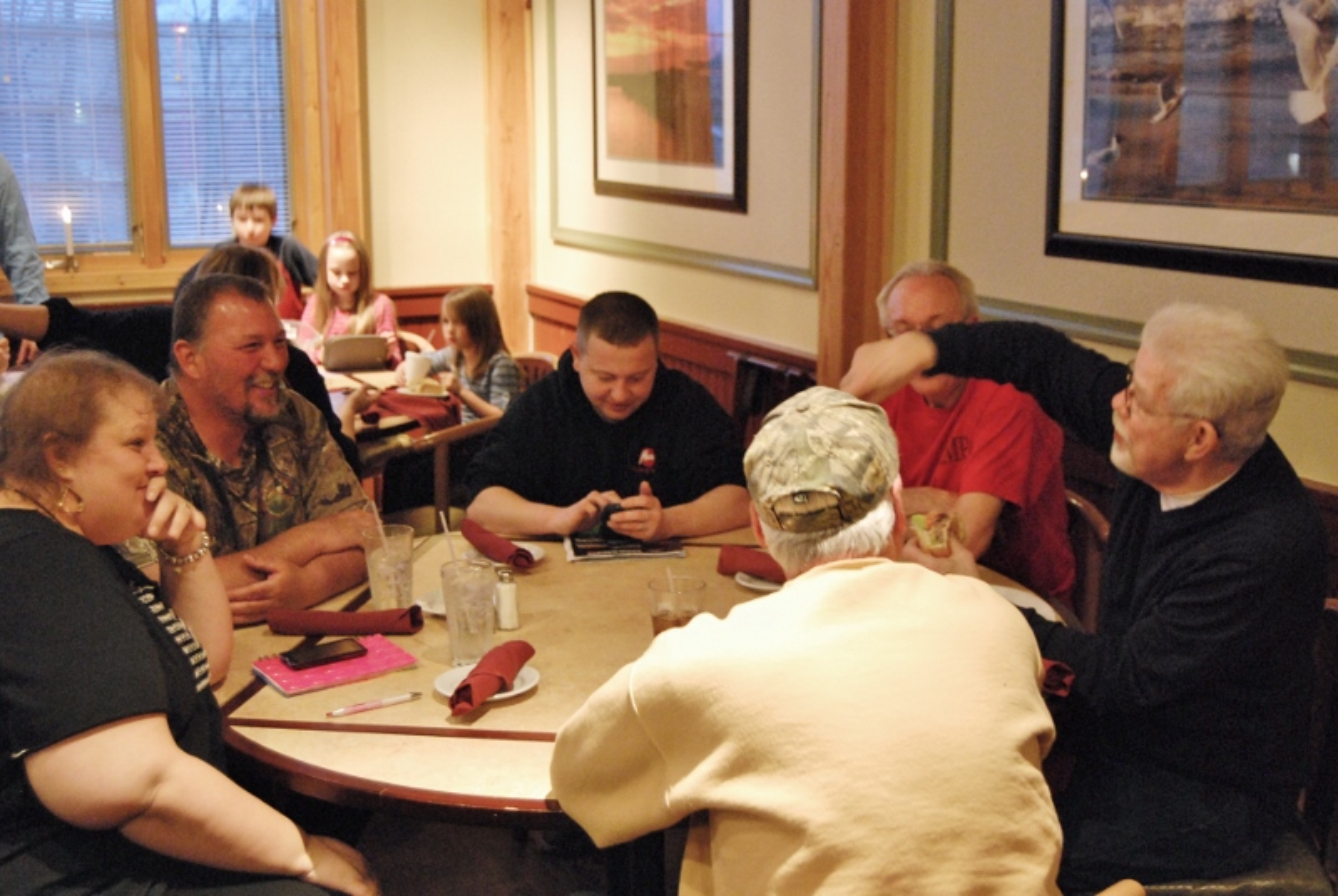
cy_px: 448
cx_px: 669
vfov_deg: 30.0
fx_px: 1675
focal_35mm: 45
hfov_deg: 43.5
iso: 1600
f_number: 4.2
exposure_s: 1/25
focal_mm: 30
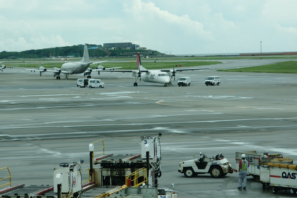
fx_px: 989
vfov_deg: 11.4
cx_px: 148
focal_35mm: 120
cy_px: 99
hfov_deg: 17.1
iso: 400
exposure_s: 1/320
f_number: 8
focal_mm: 80
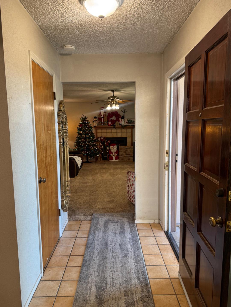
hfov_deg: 54.9
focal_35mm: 25
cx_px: 117
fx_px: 222
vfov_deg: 69.4
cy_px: 153
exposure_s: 1/60
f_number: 1.78
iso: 125
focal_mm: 6.76
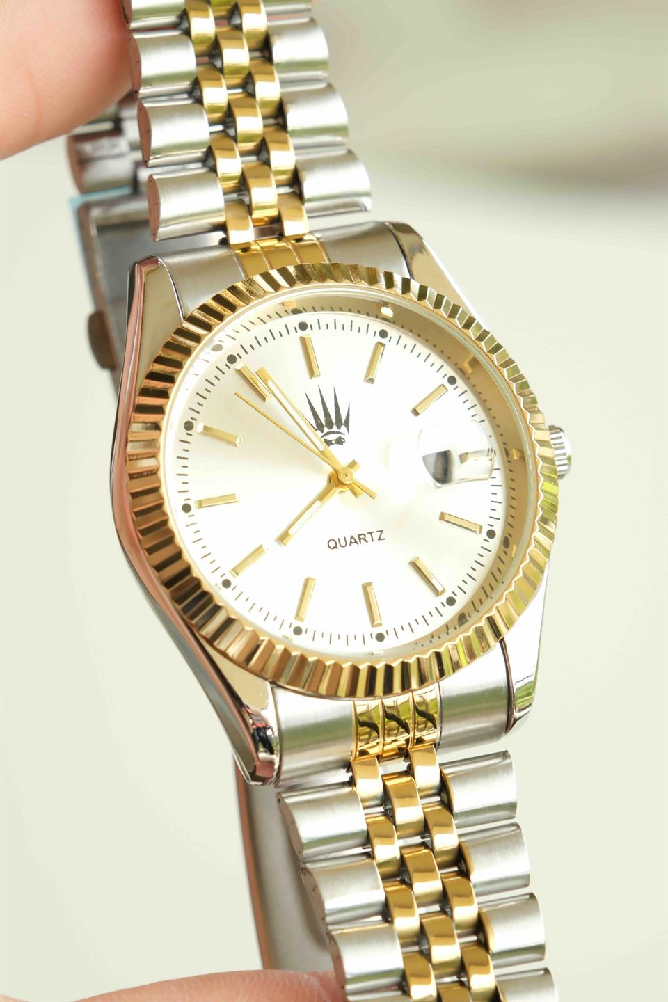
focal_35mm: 120
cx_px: 334
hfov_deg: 11.4
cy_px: 501
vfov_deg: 17.1
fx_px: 3340
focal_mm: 80
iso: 250
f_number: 8
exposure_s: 1/40
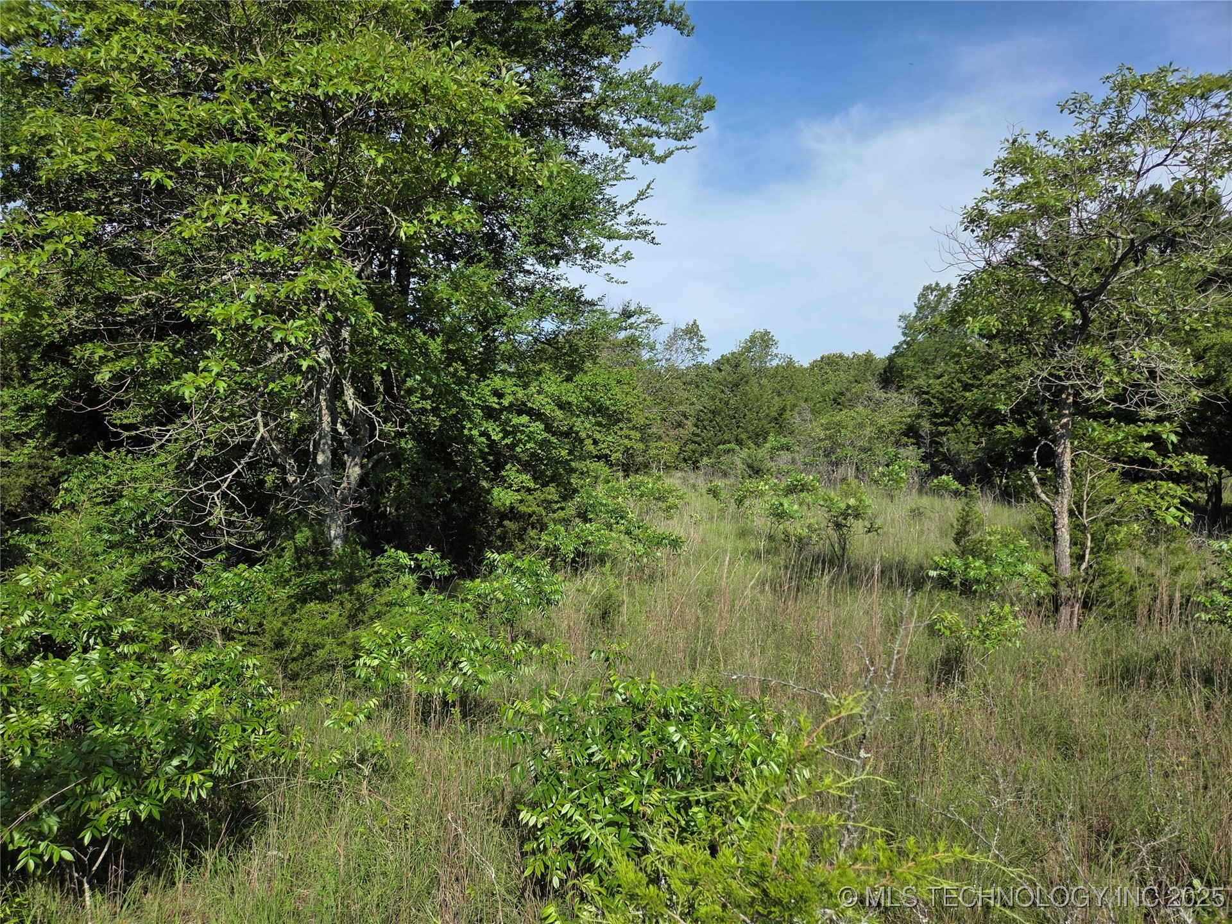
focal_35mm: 23
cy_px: 462
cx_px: 616
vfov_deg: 58.9
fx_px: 819
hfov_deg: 73.9
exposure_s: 1/4885
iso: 80
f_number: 1.8
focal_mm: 5.4
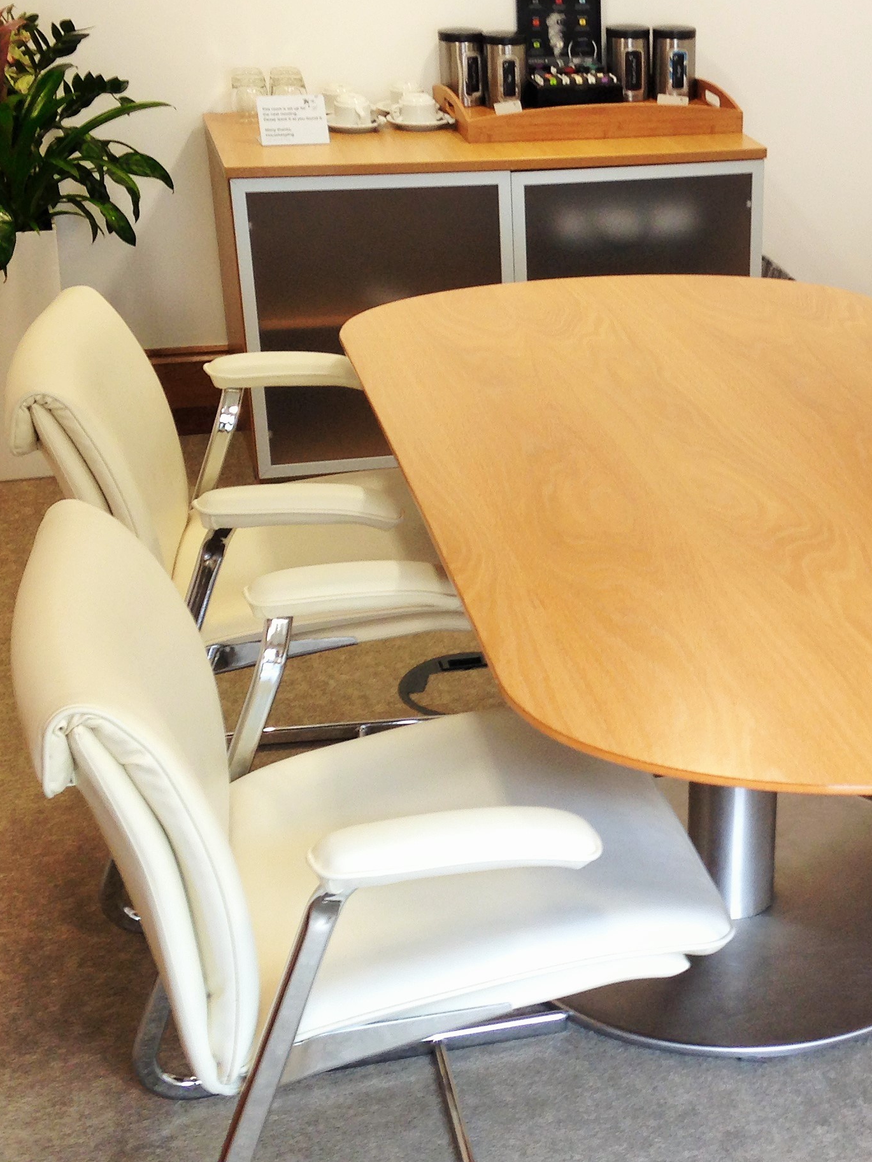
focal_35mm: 59
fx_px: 1982
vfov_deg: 32.7
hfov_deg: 24.3
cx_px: 730
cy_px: 559
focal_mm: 4.12
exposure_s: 1/20
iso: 50
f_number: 2.4
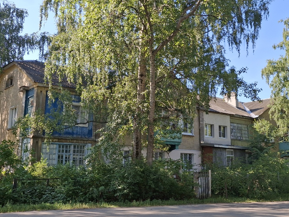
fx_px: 284
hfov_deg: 53.9
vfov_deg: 41.6
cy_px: 85
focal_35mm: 34
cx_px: 152
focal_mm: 4.69
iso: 32
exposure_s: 1/1000
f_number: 1.8
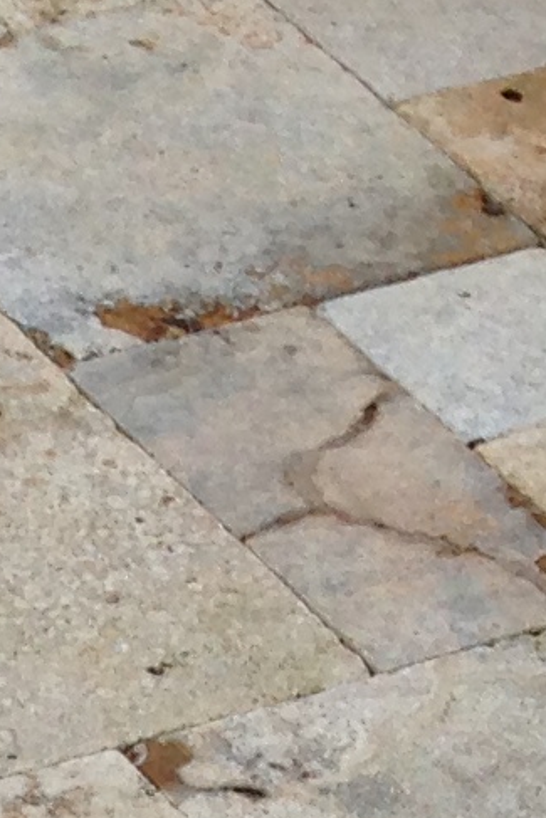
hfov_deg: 5.7
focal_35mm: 230
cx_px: -785
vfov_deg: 8.2
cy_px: 1955
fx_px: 5228
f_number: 2.4
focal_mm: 4.13
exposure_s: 1/2008
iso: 50
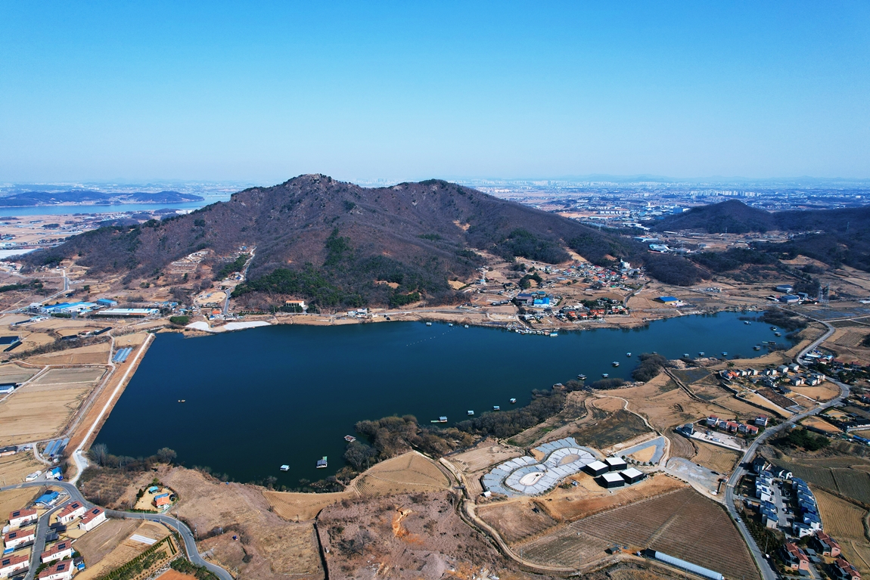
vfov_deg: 57.2
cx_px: 435
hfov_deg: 78.6
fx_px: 532
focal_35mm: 22
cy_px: 290
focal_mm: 8.38
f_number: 2.8
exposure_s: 1/2000
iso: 100
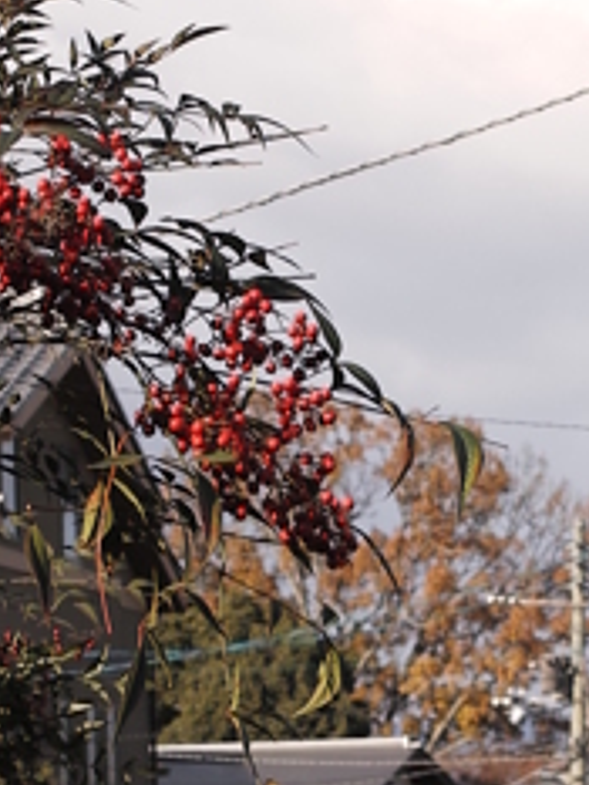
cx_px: 518
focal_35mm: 173
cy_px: 795
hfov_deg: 8.6
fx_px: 3921
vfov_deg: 11.3
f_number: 6.3
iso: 100
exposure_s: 1/250
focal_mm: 24.2
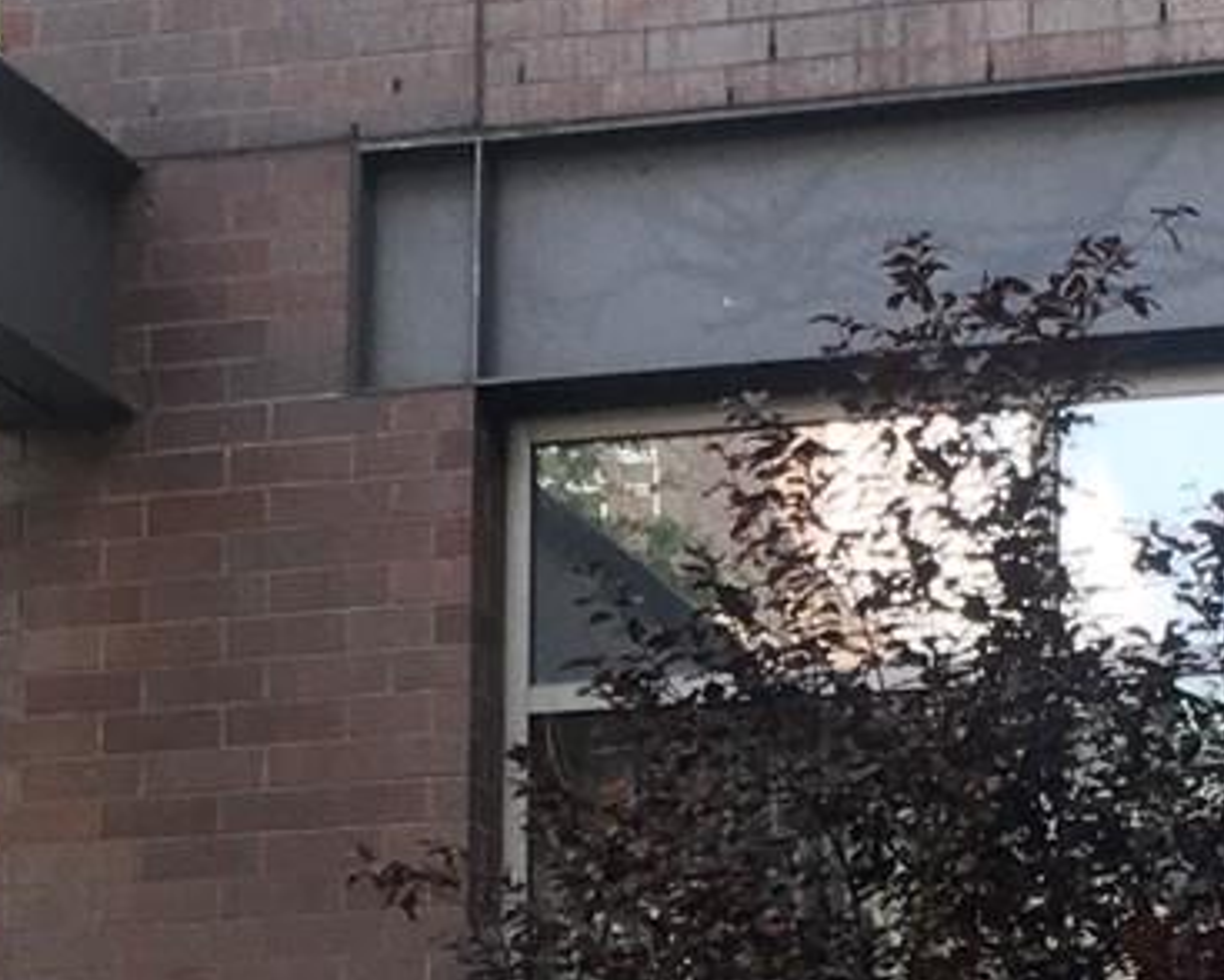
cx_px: 750
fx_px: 5727
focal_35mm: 158
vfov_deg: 9.7
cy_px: 990
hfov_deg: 12.2
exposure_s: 1/120
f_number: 2.2
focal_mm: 4.15
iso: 40
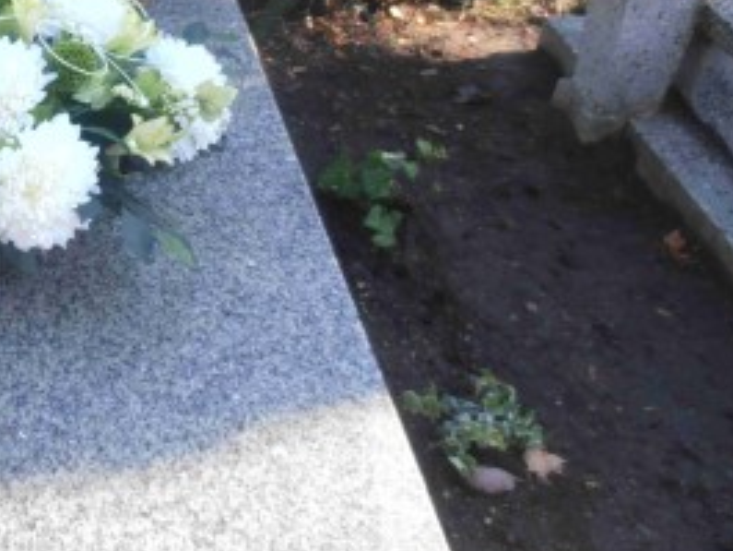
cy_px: 97
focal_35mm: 58
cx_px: 17
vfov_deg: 24.8
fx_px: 1229
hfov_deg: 31.0
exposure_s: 1/125
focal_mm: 4.2
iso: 80
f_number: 3
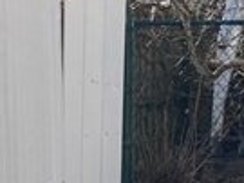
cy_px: 303
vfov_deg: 7.4
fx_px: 1387
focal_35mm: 197
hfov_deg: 10.0
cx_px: 56
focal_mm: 4.25
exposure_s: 1/1206
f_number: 1.8
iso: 32
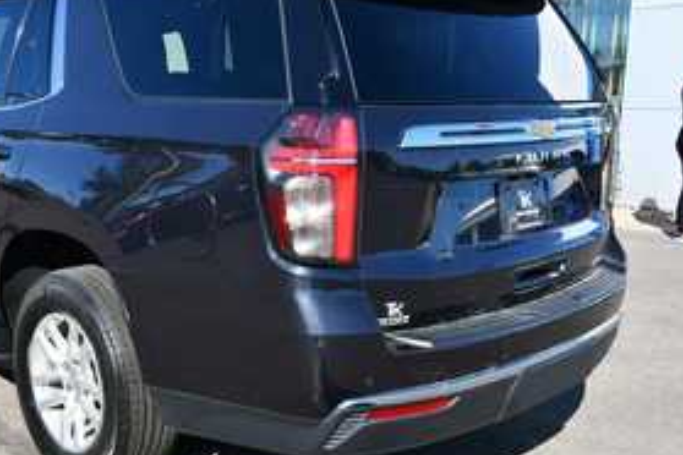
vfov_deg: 31.2
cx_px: 220
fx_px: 816
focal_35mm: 43
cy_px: 224
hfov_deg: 44.7
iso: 180
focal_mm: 20
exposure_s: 1/250
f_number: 8
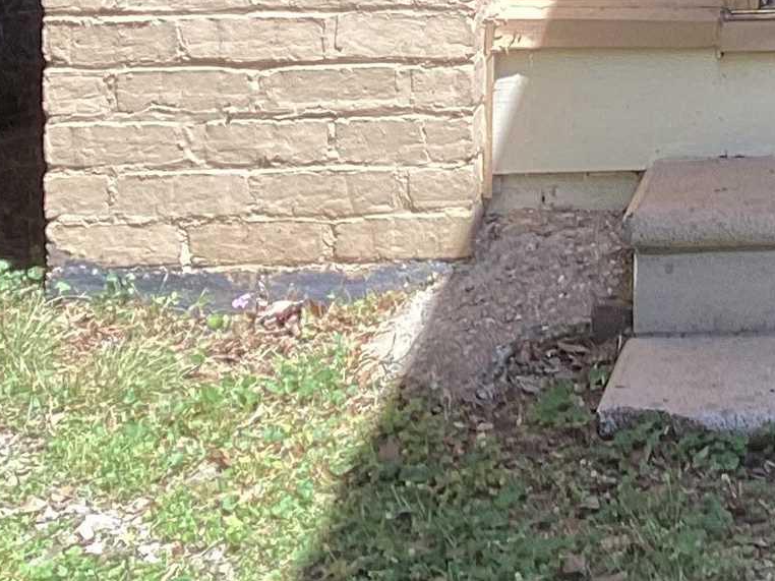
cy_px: -475
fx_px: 2798
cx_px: 1257
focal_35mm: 125
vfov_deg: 11.0
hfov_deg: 14.4
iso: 25
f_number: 2.4
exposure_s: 1/120
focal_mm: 3.3
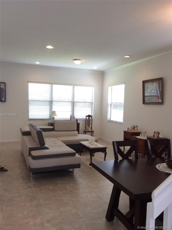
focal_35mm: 33
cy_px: 115
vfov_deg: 55.4
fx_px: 219
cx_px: 86
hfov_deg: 42.8
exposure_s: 1/30
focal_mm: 3.3
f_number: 2.4
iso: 40
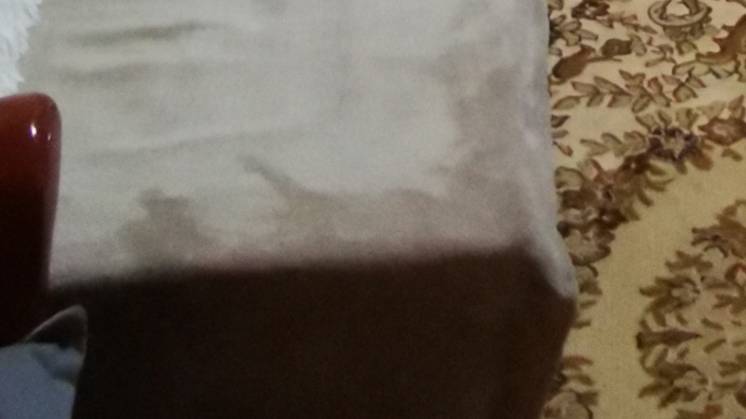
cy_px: -884
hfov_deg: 18.4
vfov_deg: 8.7
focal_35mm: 113
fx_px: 2235
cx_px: 776
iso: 640
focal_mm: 2.35
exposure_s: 1/20
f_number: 2.2
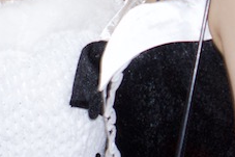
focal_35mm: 229
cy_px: -143
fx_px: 1494
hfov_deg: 9.0
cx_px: 42
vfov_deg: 5.9
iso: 800
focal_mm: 35
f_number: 3.2
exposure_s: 1/80
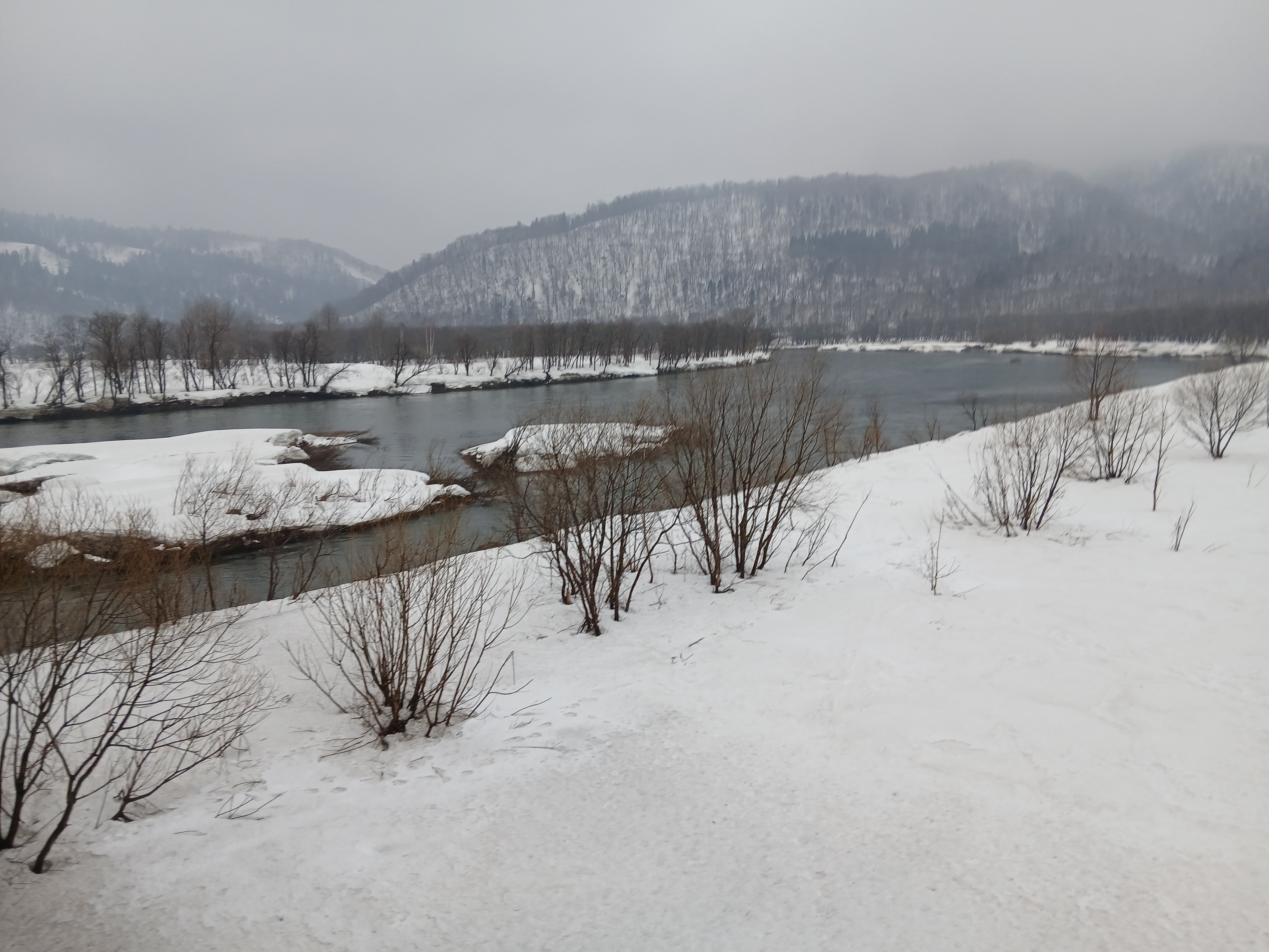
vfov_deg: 53.1
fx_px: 953
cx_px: 634
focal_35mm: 26
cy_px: 476
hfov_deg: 67.3
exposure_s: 1/50
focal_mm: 3.86
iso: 50
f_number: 1.8
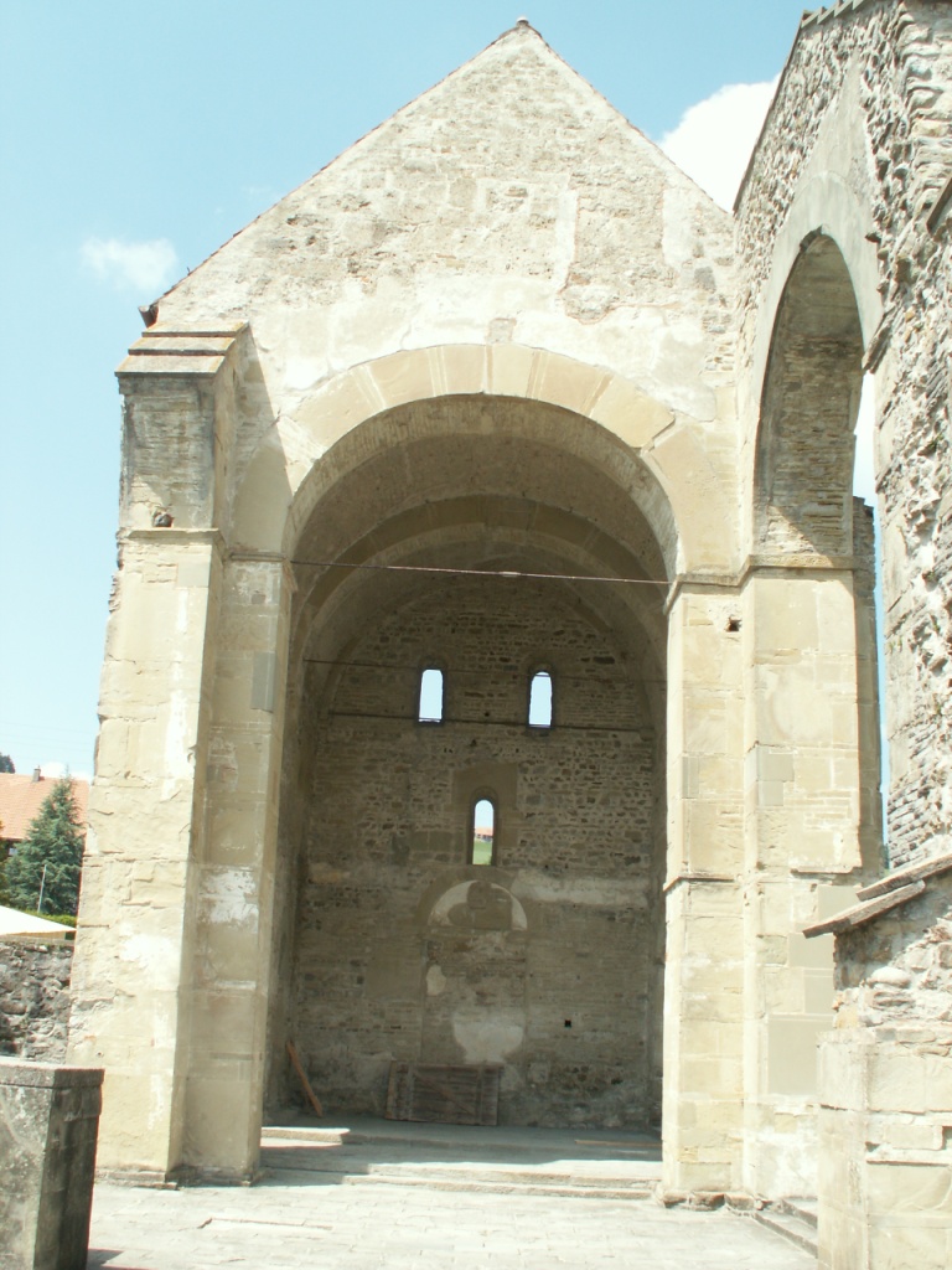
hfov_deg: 40.7
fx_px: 1283
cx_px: 476
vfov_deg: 52.6
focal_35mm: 35
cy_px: 635
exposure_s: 1/125
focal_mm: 5.86
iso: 50
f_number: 5.6
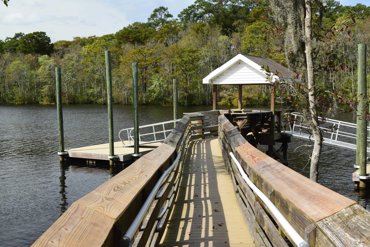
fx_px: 463
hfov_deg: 43.6
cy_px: 124
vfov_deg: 29.9
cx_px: 185
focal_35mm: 45
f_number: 10
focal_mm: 30
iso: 400
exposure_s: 1/320
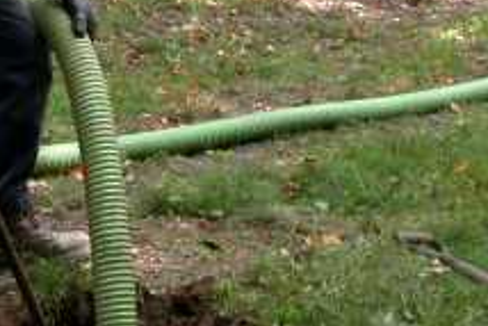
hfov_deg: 16.9
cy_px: 39
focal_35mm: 118
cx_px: -21
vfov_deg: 11.6
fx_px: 1601
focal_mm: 7.85
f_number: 4.2
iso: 100
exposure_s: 1/129
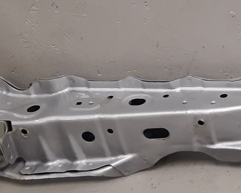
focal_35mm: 87
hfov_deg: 19.7
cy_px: 126
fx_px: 621
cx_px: 335
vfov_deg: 17.6
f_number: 1.7
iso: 125
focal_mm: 3.93
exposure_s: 1/50
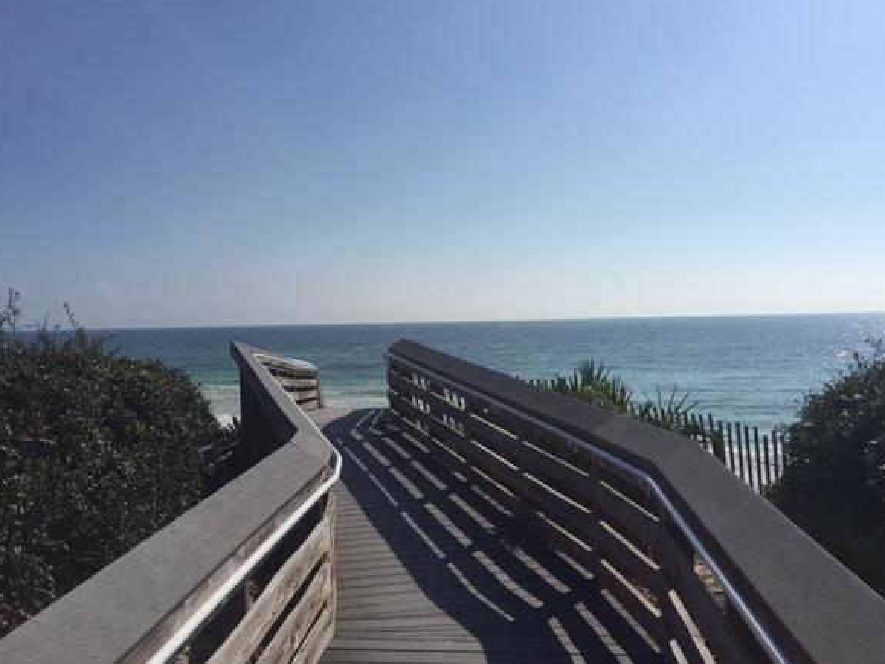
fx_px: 818
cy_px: 343
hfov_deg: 56.8
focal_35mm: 32
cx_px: 418
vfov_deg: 44.2
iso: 32
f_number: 2.2
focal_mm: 4.15
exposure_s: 1/7937
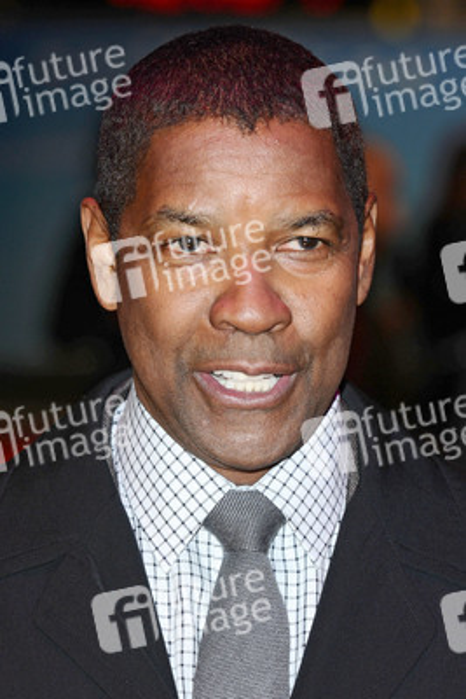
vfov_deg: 12.2
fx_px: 3259
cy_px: 350
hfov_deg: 8.2
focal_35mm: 168
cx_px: 233
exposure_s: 1/200
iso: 320
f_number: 4.5
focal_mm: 112
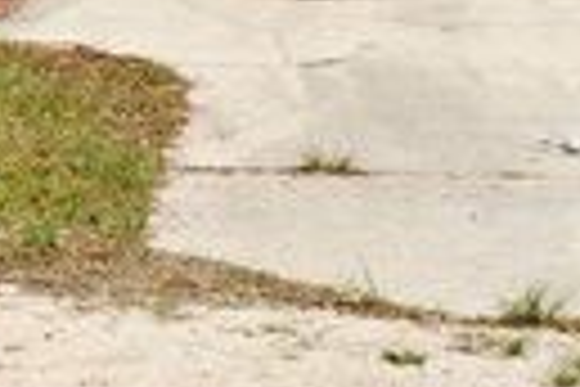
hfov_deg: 15.9
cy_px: -232
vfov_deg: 10.3
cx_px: 126
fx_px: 2062
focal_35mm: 128
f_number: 25
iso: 500
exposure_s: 1/250
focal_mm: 22
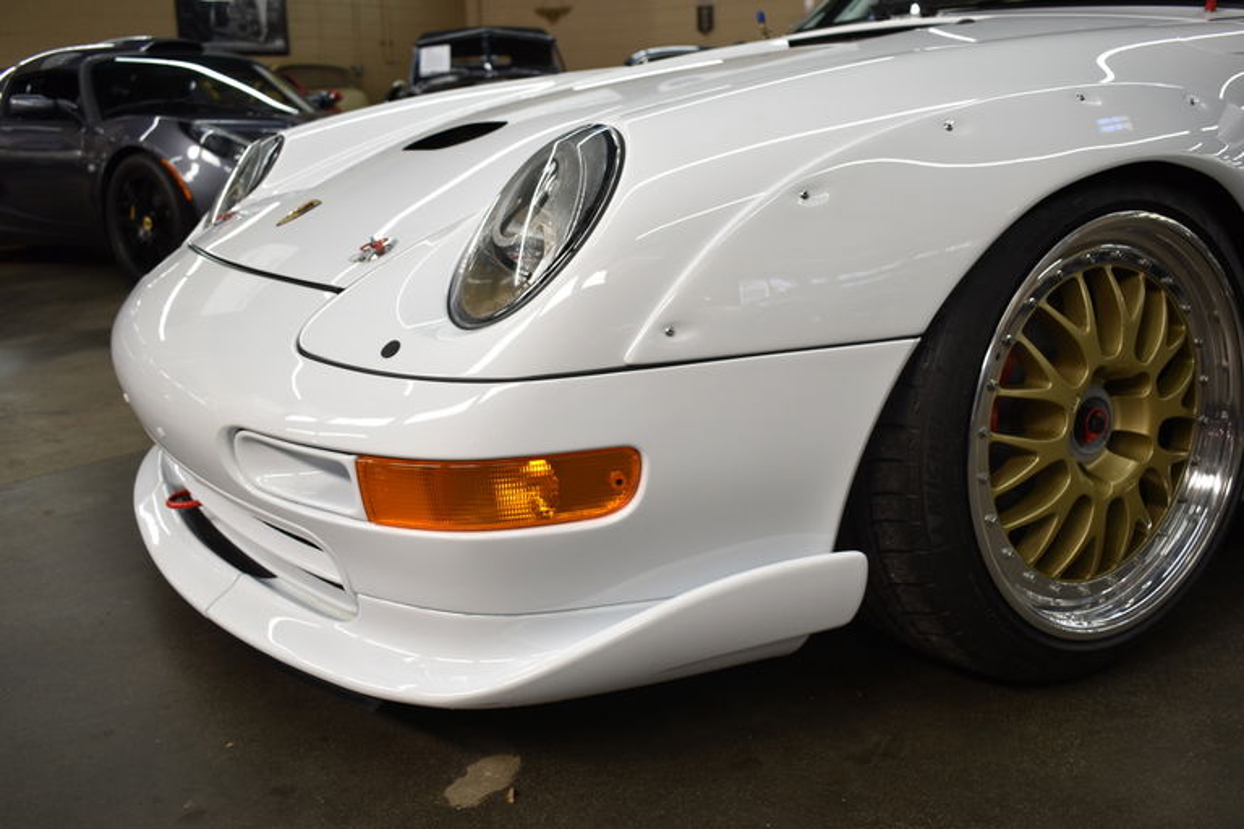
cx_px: 622
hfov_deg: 53.1
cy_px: 414
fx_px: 1244
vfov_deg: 36.9
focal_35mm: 36
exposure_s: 1/40
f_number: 3.8
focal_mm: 24
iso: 140
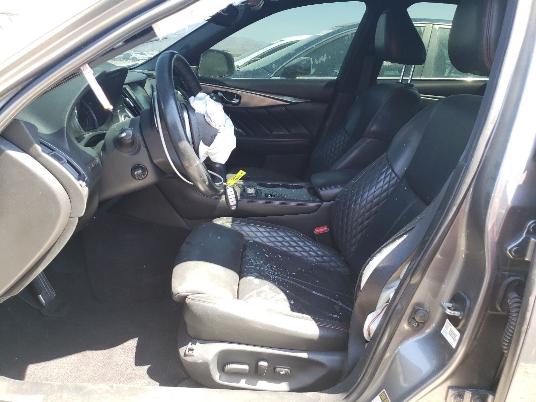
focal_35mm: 26
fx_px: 403
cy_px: 201
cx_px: 268
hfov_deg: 67.3
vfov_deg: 53.1
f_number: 1.5
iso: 50
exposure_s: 1/139
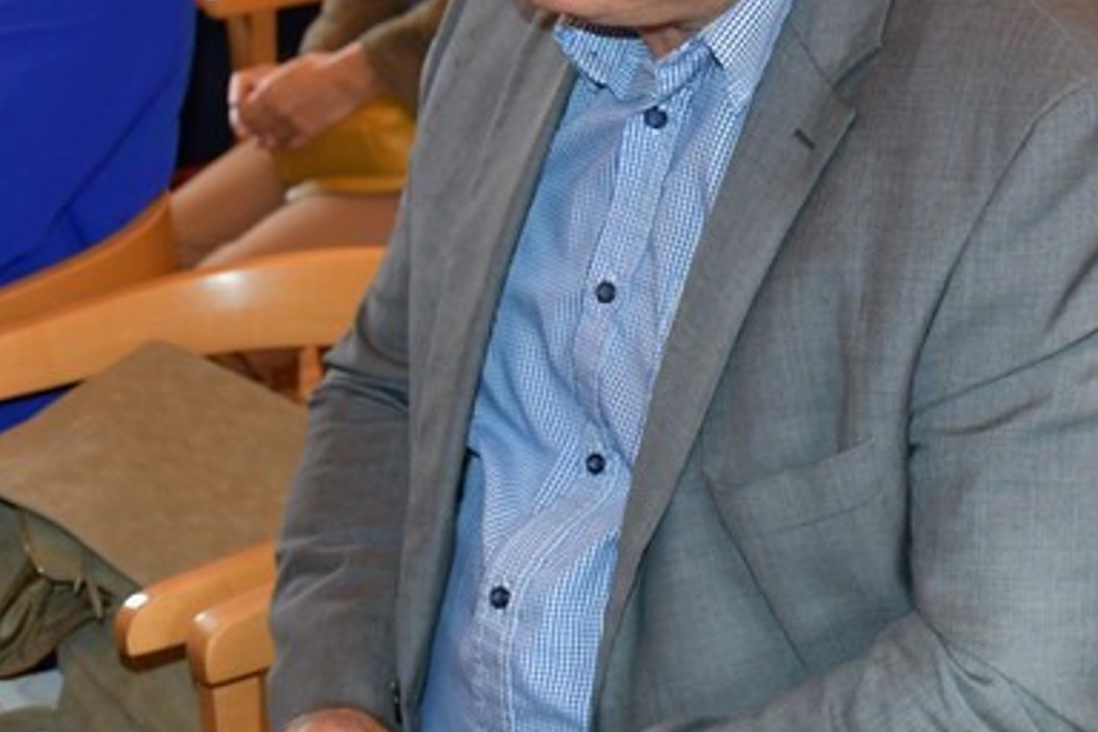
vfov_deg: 13.1
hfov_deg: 19.0
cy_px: 222
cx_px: 1127
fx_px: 3172
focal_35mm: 104
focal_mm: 26
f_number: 3.8
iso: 1250
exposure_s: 1/60
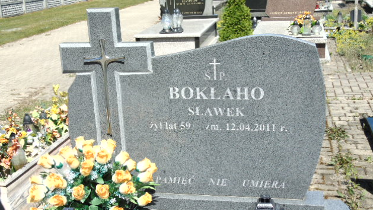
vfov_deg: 23.4
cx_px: 185
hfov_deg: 40.6
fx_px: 504
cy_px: 138
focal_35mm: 51
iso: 80
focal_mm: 8.2
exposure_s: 1/640
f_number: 4.1
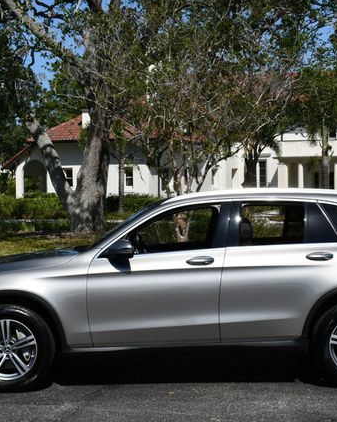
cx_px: 206
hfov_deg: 19.9
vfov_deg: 24.8
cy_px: 212
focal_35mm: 77
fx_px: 961
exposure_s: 1/400
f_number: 10
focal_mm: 27
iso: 100
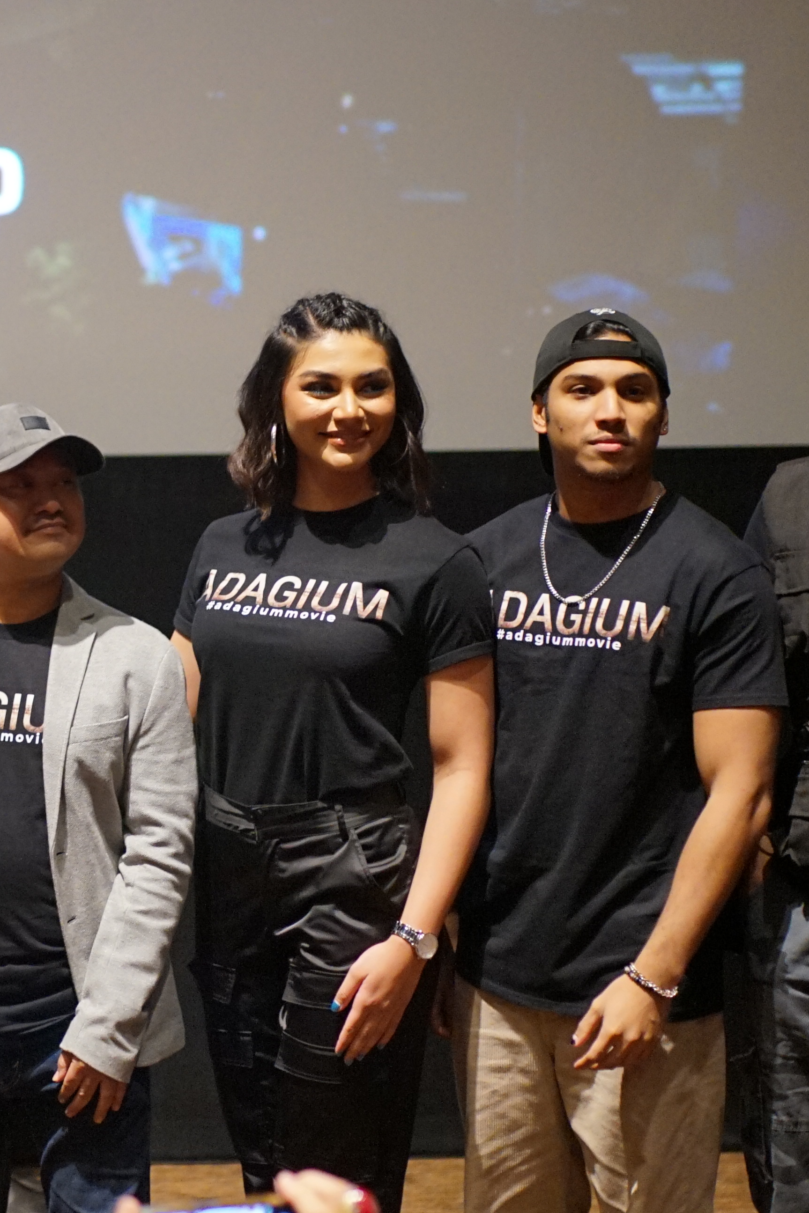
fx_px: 2663
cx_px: -39
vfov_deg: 25.7
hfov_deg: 16.8
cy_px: 612
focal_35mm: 79
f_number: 1.4
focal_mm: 35
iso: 2000
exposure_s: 1/160
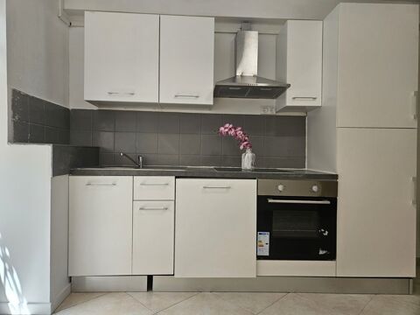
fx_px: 279
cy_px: 158
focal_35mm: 23
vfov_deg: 58.9
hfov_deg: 73.9
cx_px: 210
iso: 80
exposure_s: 1/100
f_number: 1.8
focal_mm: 5.4
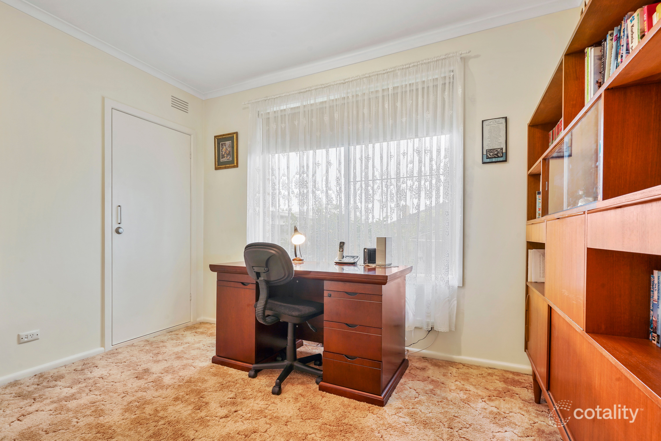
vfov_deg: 73.7
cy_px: 220
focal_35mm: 16
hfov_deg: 96.7
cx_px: 330
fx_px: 294
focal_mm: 16
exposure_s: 1/2
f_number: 11
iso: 100
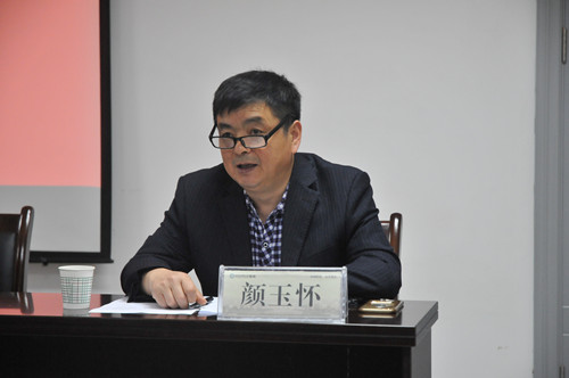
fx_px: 1657
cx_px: 284
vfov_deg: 13.0
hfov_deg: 19.5
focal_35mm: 105
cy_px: 189
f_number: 4.5
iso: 1600
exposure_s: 1/80
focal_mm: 70
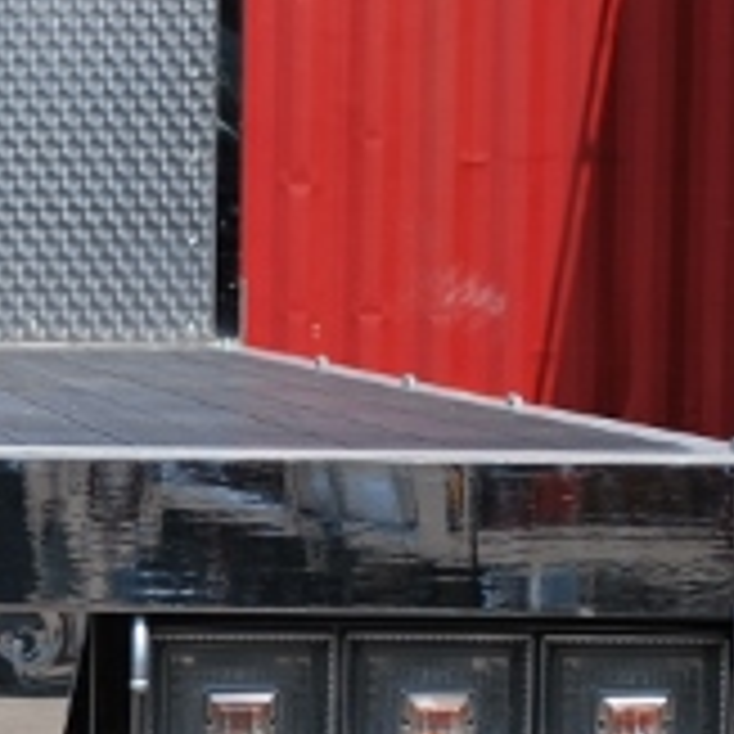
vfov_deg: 7.3
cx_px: -374
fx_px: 5782
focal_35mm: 241
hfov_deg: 7.1
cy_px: 428
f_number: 5.6
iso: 140
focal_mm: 48
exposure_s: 1/500
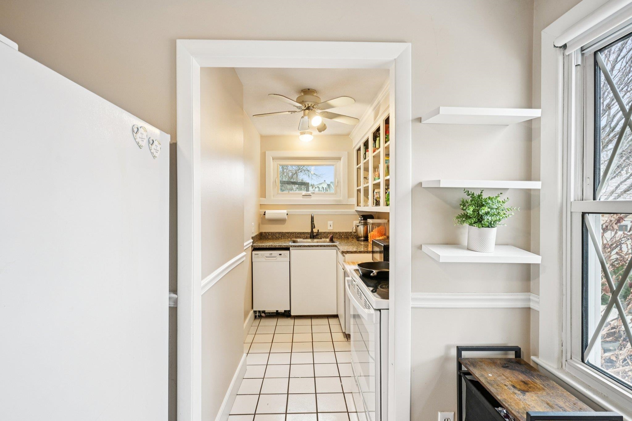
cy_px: 210
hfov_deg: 96.7
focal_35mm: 16
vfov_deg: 73.7
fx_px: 281
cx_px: 316
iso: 400
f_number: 8
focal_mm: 16
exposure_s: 1/10
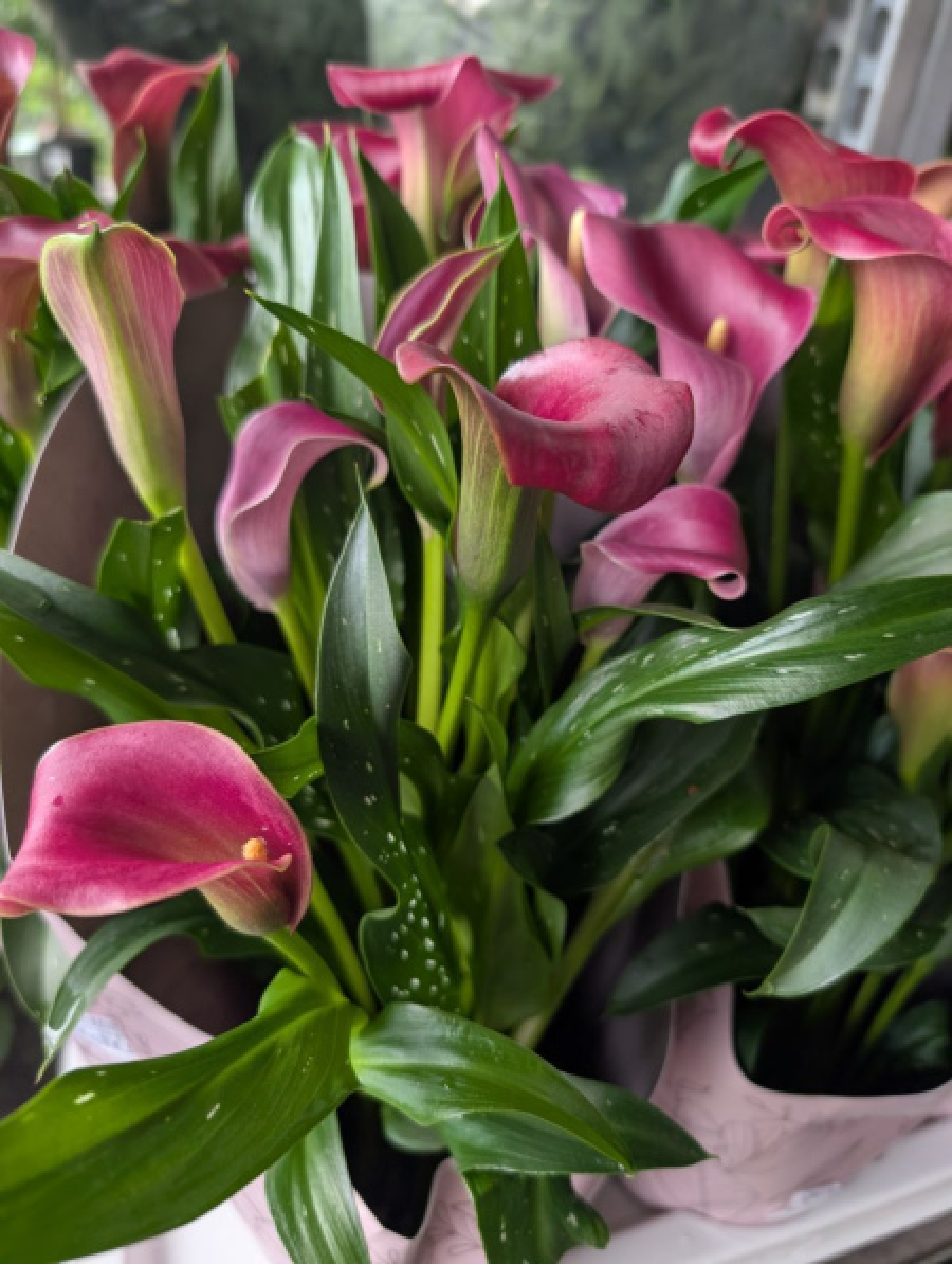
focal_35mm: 24
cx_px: 476
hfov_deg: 57.0
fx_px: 877
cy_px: 632
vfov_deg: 71.5
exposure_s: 1/415
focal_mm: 6.9
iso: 396
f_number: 1.68
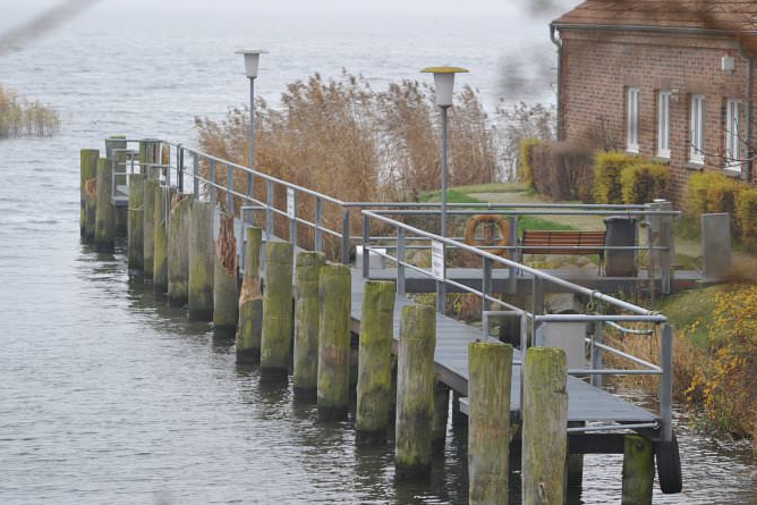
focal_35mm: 229
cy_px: 251
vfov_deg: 6.0
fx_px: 4814
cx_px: 391
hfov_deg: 9.0
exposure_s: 1/100
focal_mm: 170
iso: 250
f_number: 5
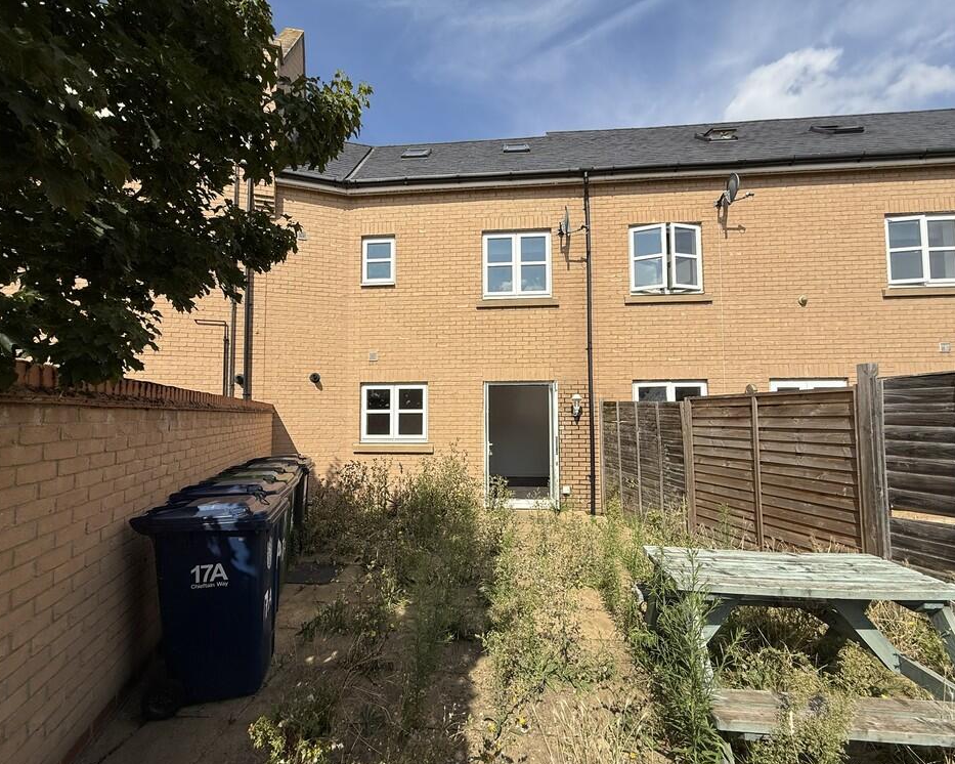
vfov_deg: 84.0
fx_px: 424
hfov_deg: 96.8
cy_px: 392
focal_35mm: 15
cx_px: 468
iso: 50
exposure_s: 1/3125
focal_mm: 2.22
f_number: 2.2
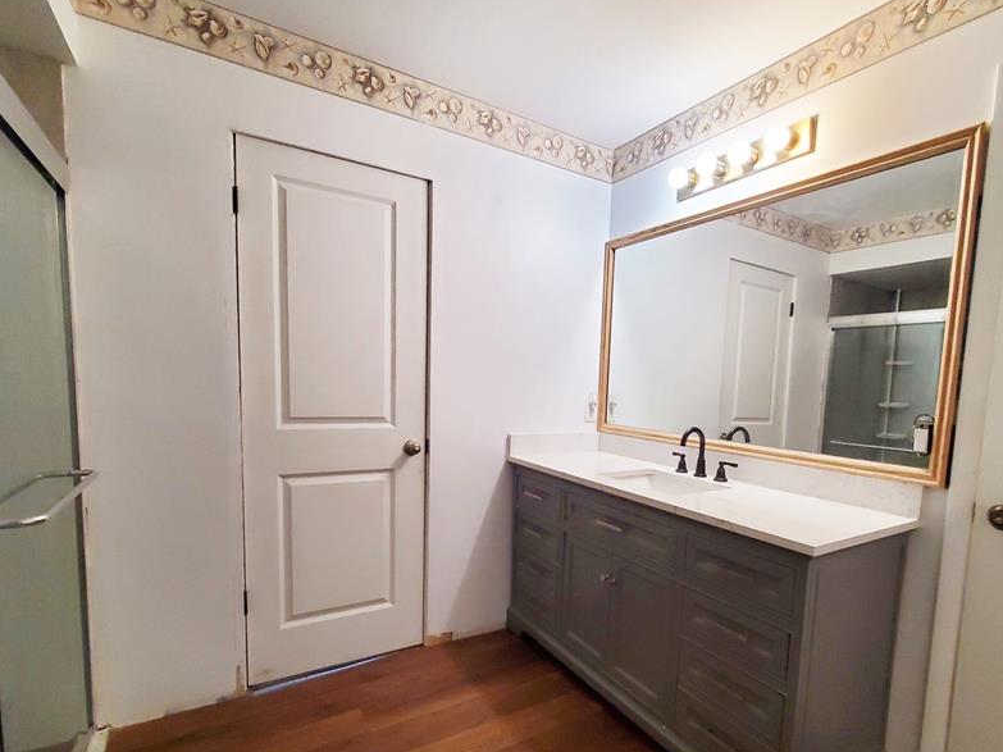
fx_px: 493
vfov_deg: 74.2
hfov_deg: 90.7
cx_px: 553
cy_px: 436
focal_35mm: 17
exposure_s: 1/60
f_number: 2.2
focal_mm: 1.8
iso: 250
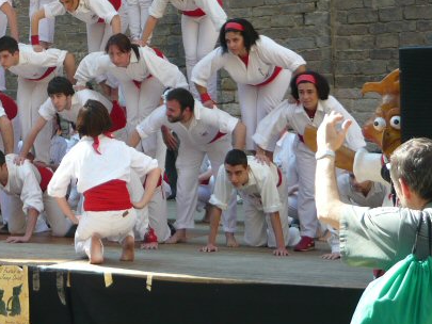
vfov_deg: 17.8
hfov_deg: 23.3
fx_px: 1011
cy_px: 11
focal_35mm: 81
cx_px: 23
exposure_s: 1/250
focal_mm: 6.8
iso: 100
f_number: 3
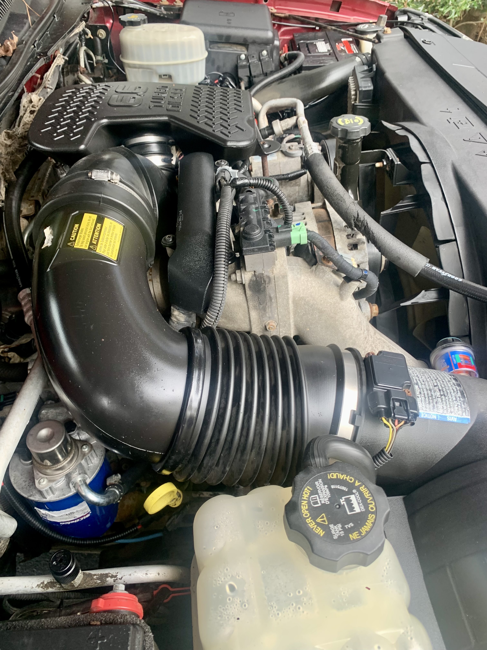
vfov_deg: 67.3
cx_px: 244
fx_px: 488
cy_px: 325
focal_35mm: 26
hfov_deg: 53.1
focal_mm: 4.25
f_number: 1.8
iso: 80
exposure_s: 1/121
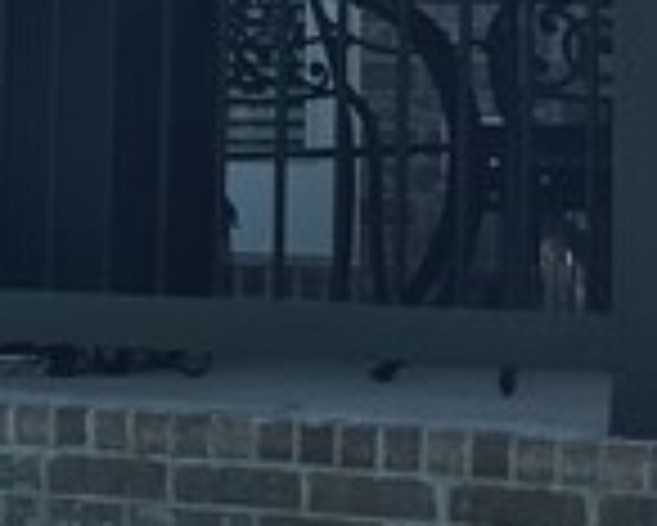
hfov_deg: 9.7
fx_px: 3853
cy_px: -94
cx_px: 68
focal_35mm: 198
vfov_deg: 7.8
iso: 25
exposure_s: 1/699
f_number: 2.2
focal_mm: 4.15
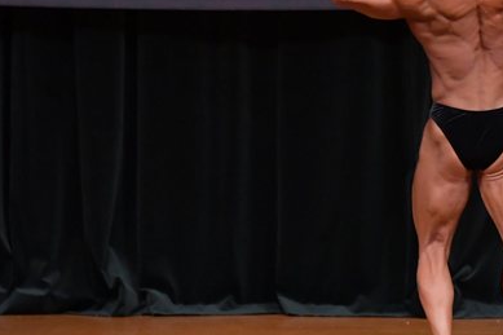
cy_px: 120
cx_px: 489
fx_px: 7513
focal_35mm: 538
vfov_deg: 2.6
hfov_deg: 3.8
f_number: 5.6
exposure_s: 1/400
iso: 4000
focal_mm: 180
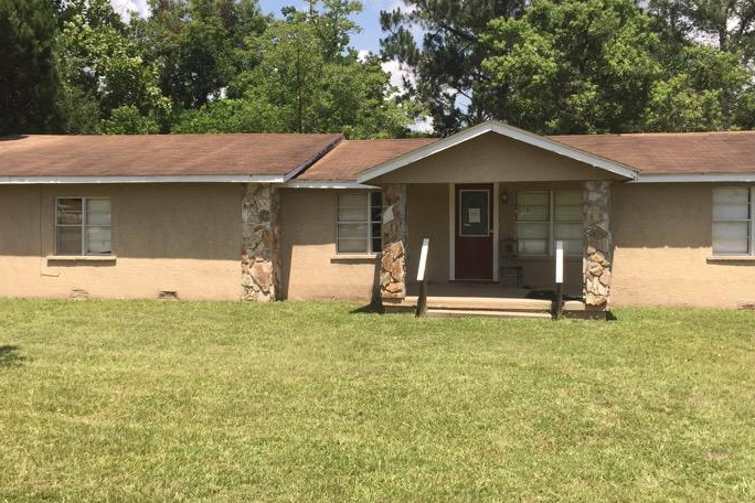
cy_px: 234
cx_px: 366
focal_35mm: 36
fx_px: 755
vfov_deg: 36.9
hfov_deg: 53.1
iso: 32
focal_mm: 4.15
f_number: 2.2
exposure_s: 1/1522
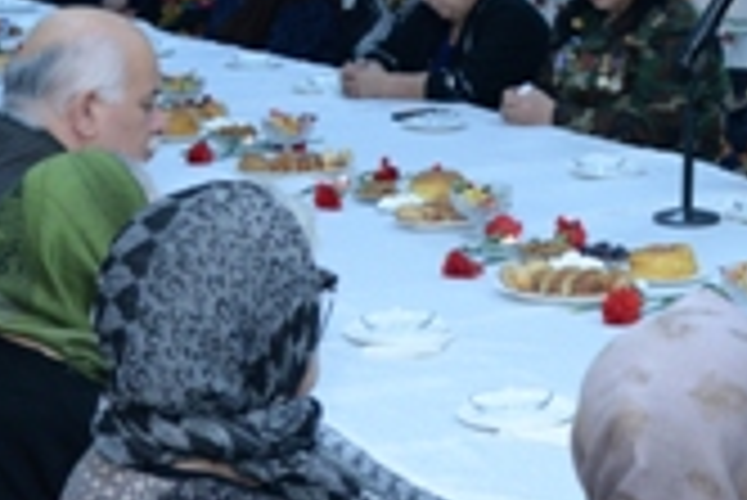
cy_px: -101
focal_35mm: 104
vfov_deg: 12.9
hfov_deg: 18.6
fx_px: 2160
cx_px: 900
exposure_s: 1/125
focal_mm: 27
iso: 2200
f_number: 5
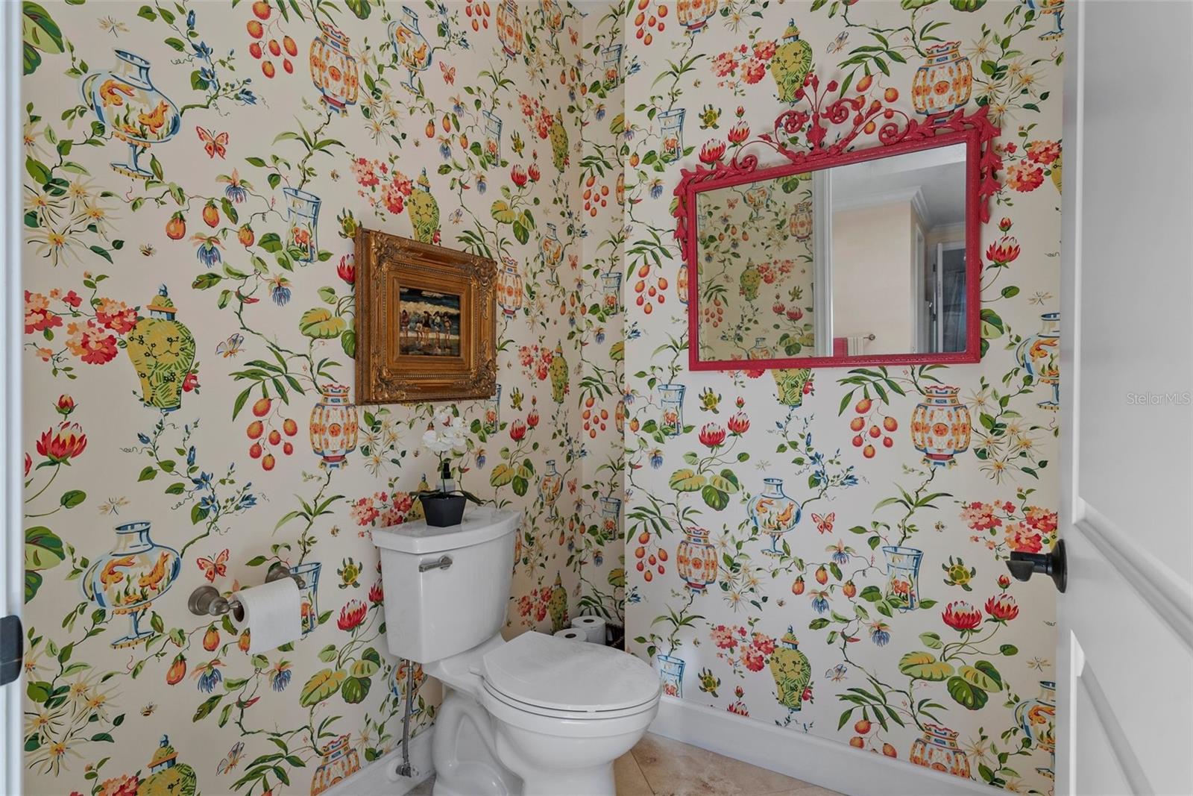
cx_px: 596
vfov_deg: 67.4
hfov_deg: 90.0
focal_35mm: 18
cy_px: 398
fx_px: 597
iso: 250
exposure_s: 1/5
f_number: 9
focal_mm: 18
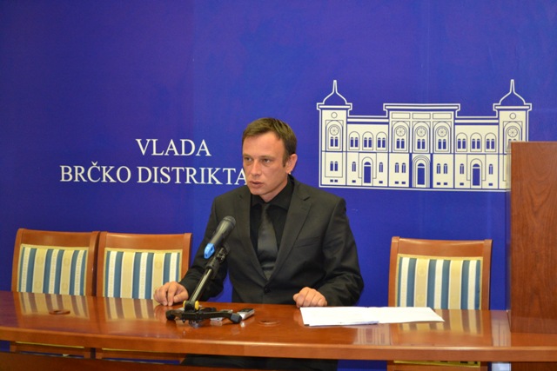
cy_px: 186
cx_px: 278
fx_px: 1277
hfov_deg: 24.6
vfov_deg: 16.6
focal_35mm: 82
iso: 2000
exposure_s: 1/60
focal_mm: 55
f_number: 5.6
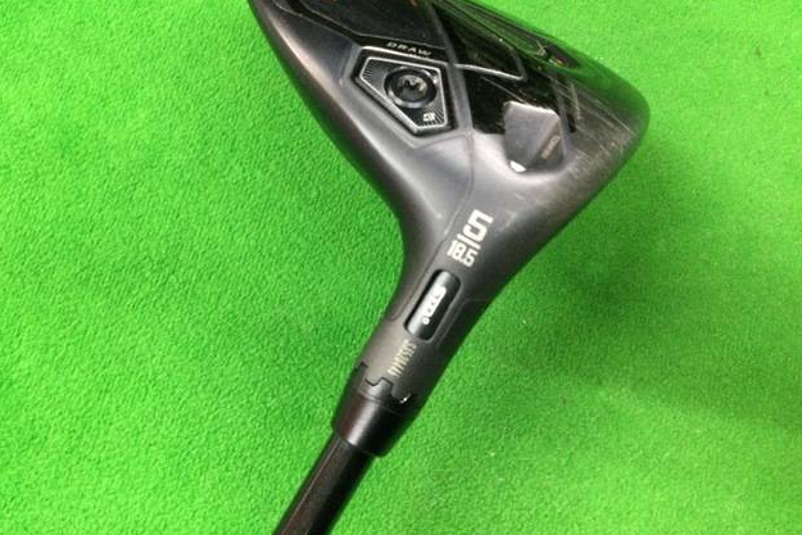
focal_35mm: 33
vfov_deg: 39.9
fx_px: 735
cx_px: 393
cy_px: 304
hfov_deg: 57.2
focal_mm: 3.3
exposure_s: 1/20
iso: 200
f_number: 2.4
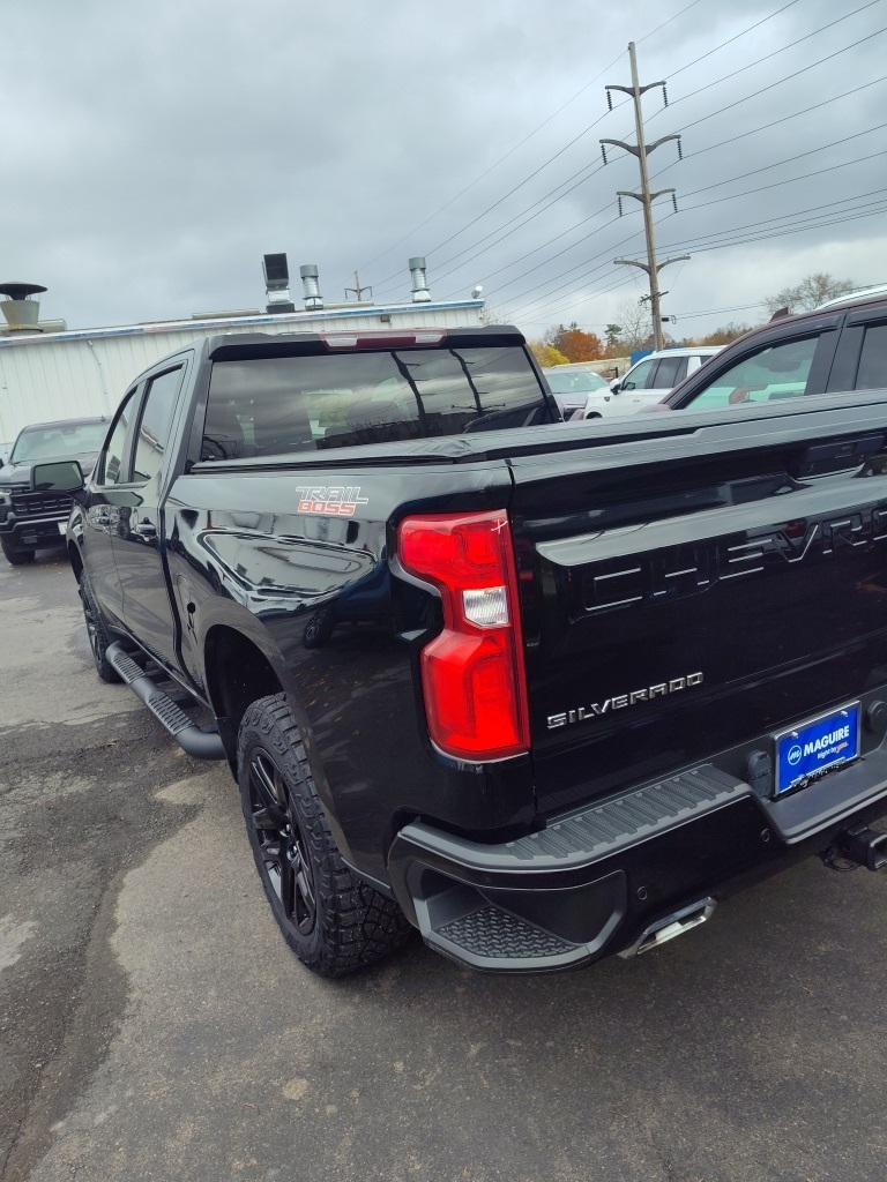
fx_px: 786
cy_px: 591
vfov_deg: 73.9
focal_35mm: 23
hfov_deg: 58.9
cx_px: 444
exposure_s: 1/267
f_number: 1.8
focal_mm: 5.56
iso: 100
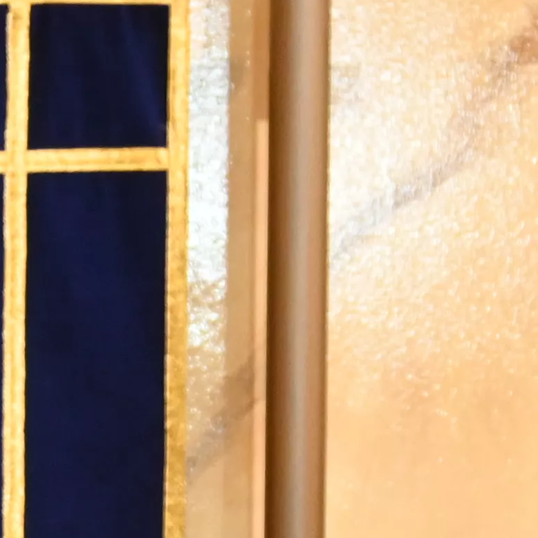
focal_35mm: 224
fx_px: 3931
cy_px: 1017
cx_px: -425
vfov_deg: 7.6
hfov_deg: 7.6
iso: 1600
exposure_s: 1/50
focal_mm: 24.5
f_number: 4.2
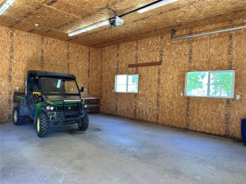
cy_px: 92
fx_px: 171
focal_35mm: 24
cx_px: 123
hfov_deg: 71.6
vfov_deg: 56.8
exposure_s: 1/90
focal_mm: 6.86
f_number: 1.78
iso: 250
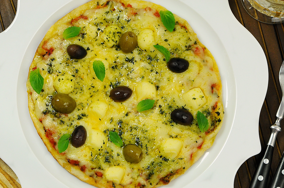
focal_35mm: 158
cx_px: 142
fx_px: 1241
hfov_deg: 13.1
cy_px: 94
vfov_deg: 8.7
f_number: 10
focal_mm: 105
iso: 1250
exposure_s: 1/20
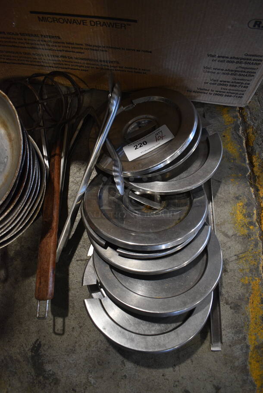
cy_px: 196
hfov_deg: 48.0
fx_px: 295
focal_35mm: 27
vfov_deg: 67.3
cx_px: 132
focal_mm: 18
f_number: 3.5
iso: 1000
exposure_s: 1/125
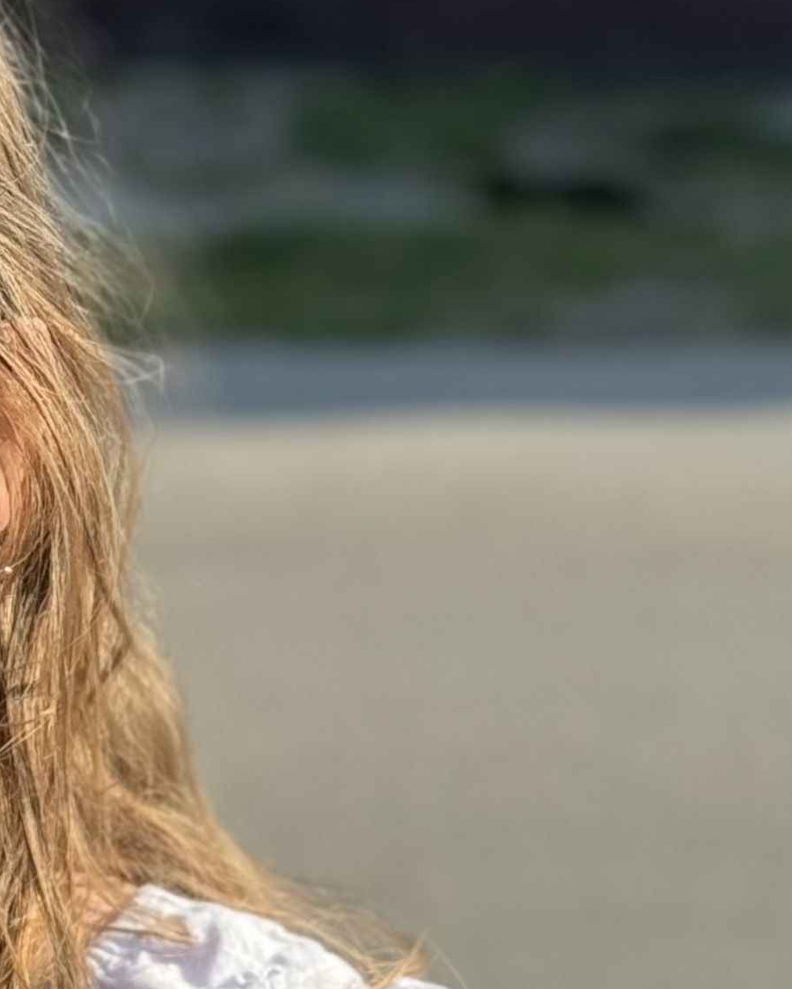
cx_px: -294
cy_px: 952
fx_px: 4920
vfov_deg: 11.4
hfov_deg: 9.0
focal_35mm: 168
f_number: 1.78
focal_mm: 6.76
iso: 64
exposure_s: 1/1263
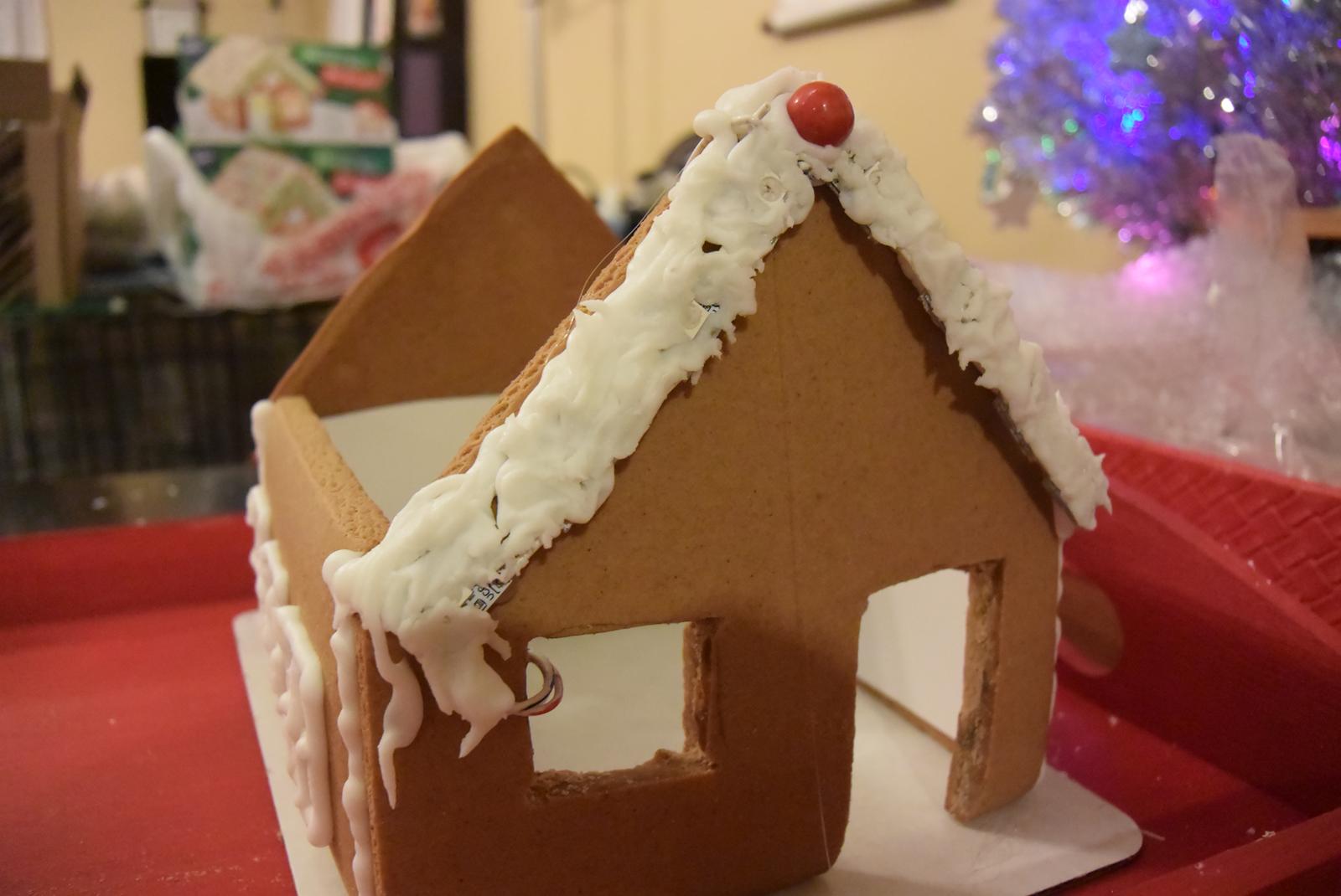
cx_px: 670
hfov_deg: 63.6
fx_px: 1081
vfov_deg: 45.0
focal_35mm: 29
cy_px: 448
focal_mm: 11
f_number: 3.5
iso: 3200
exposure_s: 1/40
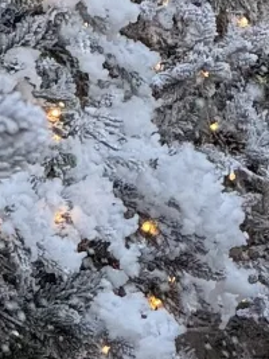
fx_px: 4303
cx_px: 560
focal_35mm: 415
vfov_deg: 4.8
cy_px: 390
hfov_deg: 3.5
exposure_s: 1/100
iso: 160
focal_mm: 9
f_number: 2.8
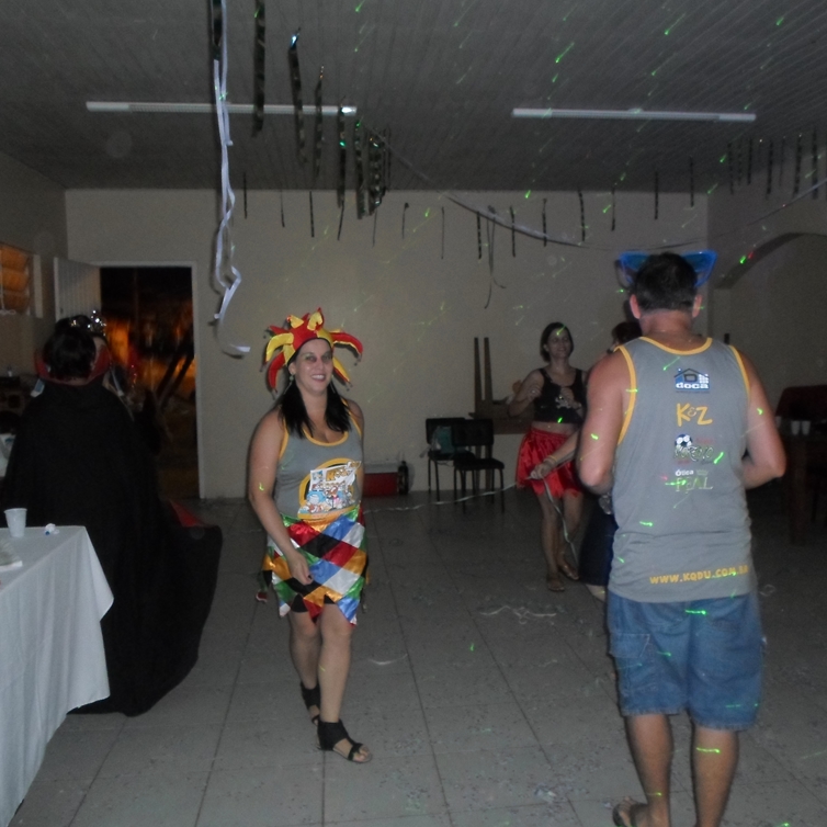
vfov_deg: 54.0
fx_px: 811
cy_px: 417
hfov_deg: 54.0
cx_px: 445
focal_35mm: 30
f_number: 2.5
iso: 640
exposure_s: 1/8
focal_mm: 4.5
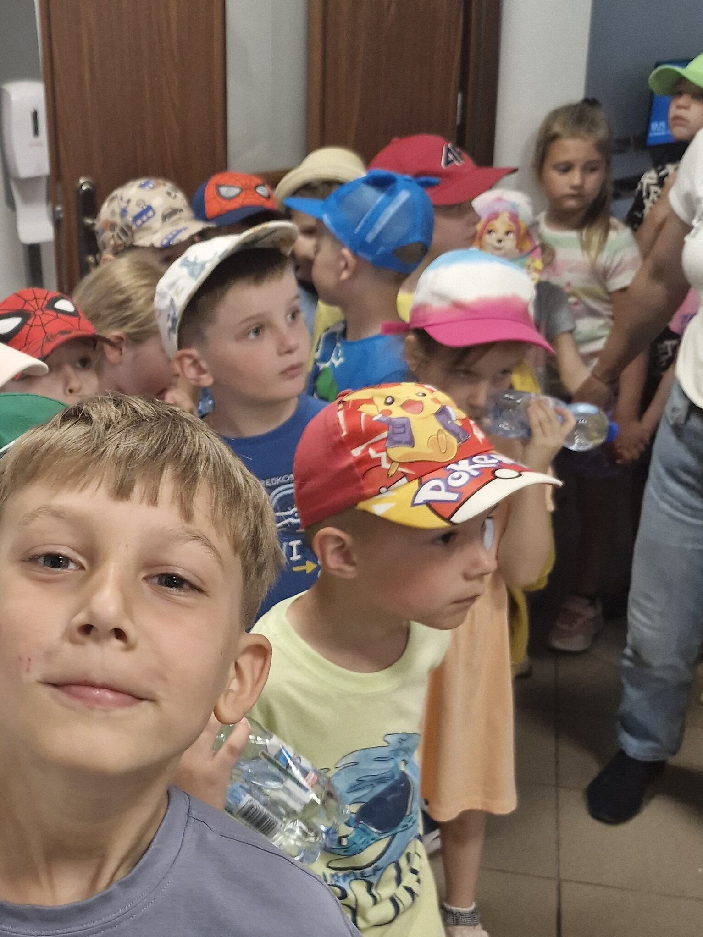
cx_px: 20
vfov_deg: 41.9
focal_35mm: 45
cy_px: 558
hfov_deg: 30.2
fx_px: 1219
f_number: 1.8
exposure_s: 1/100
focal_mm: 5.54
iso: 250
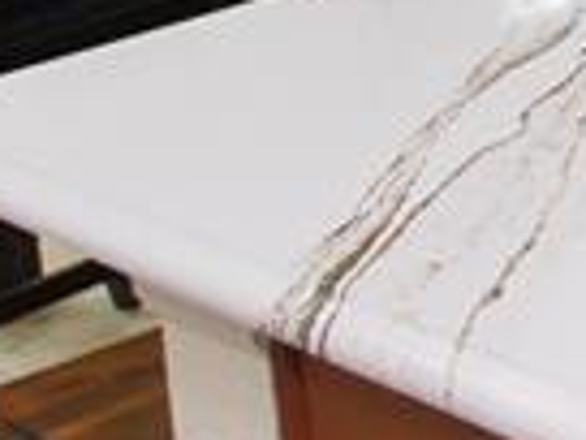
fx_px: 1845
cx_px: 1392
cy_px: -343
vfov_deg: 12.5
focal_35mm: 109
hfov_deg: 13.4
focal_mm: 10
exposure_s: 1/60
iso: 200
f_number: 4
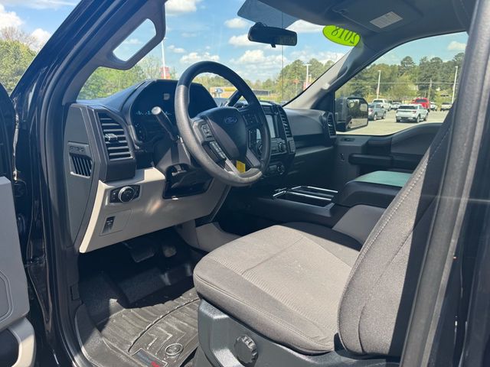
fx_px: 340
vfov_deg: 56.8
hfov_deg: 71.6
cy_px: 184
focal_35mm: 24
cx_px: 245
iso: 80
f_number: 1.78
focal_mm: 6.76
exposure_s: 1/678
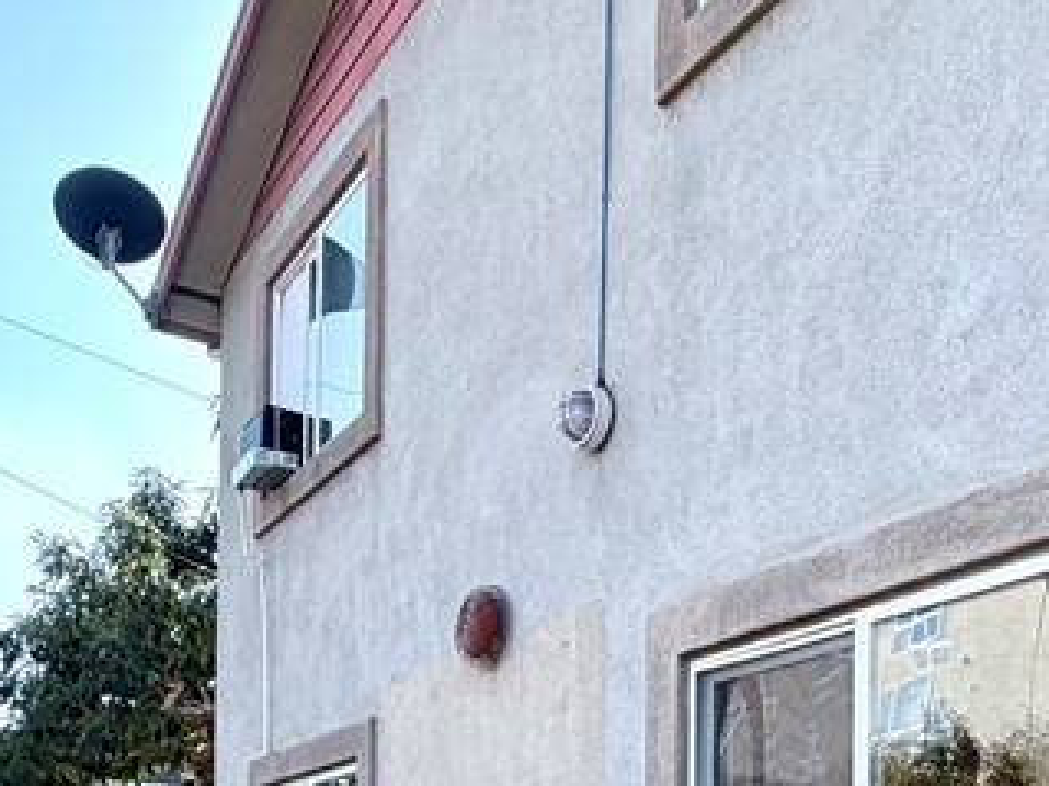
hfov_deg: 41.8
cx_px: 654
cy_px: 944
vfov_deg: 28.1
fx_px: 1363
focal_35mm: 45
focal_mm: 2.22
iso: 40
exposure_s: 1/638
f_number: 2.2
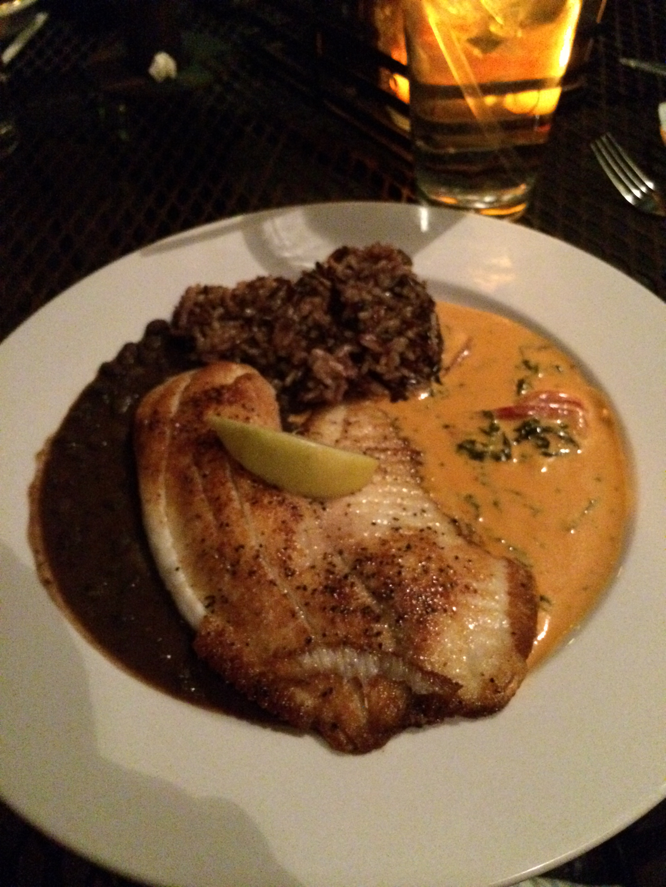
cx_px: 333
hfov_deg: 46.8
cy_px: 444
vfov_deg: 60.0
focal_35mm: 30
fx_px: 770
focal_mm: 4.12
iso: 1250
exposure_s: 1/15
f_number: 2.2
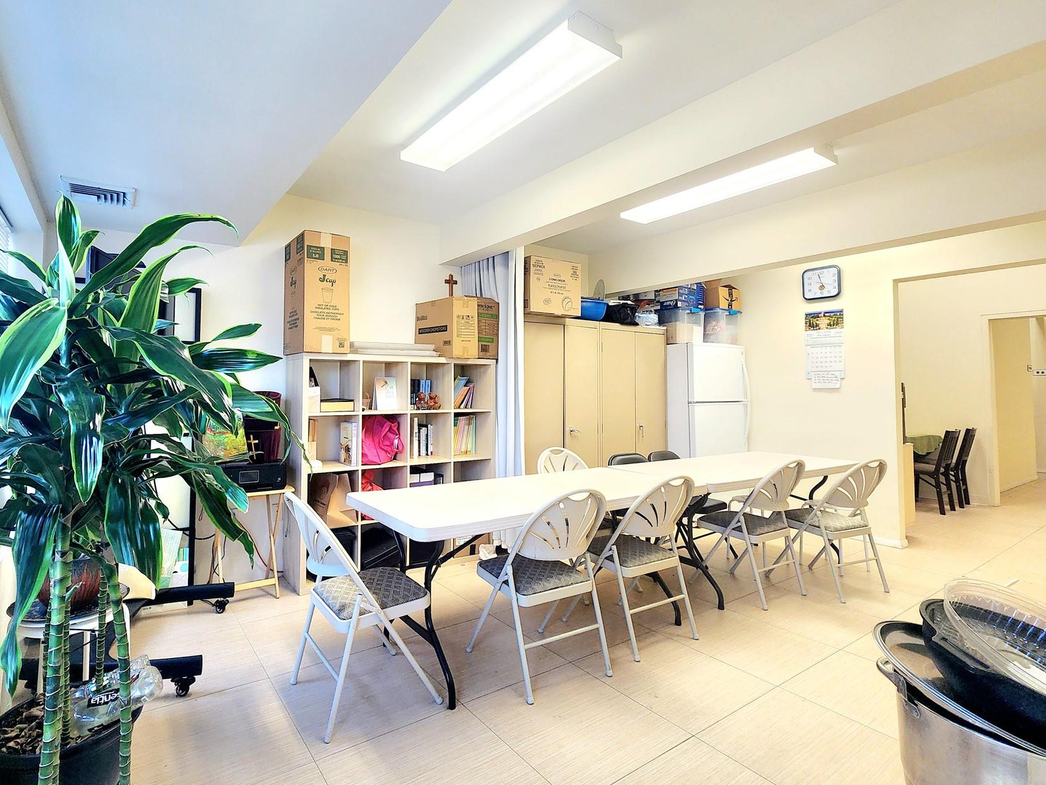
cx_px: 449
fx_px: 483
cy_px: 374
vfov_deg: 78.1
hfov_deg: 93.9
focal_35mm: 16
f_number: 2.2
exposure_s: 1/60.2
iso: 160
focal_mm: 2.2
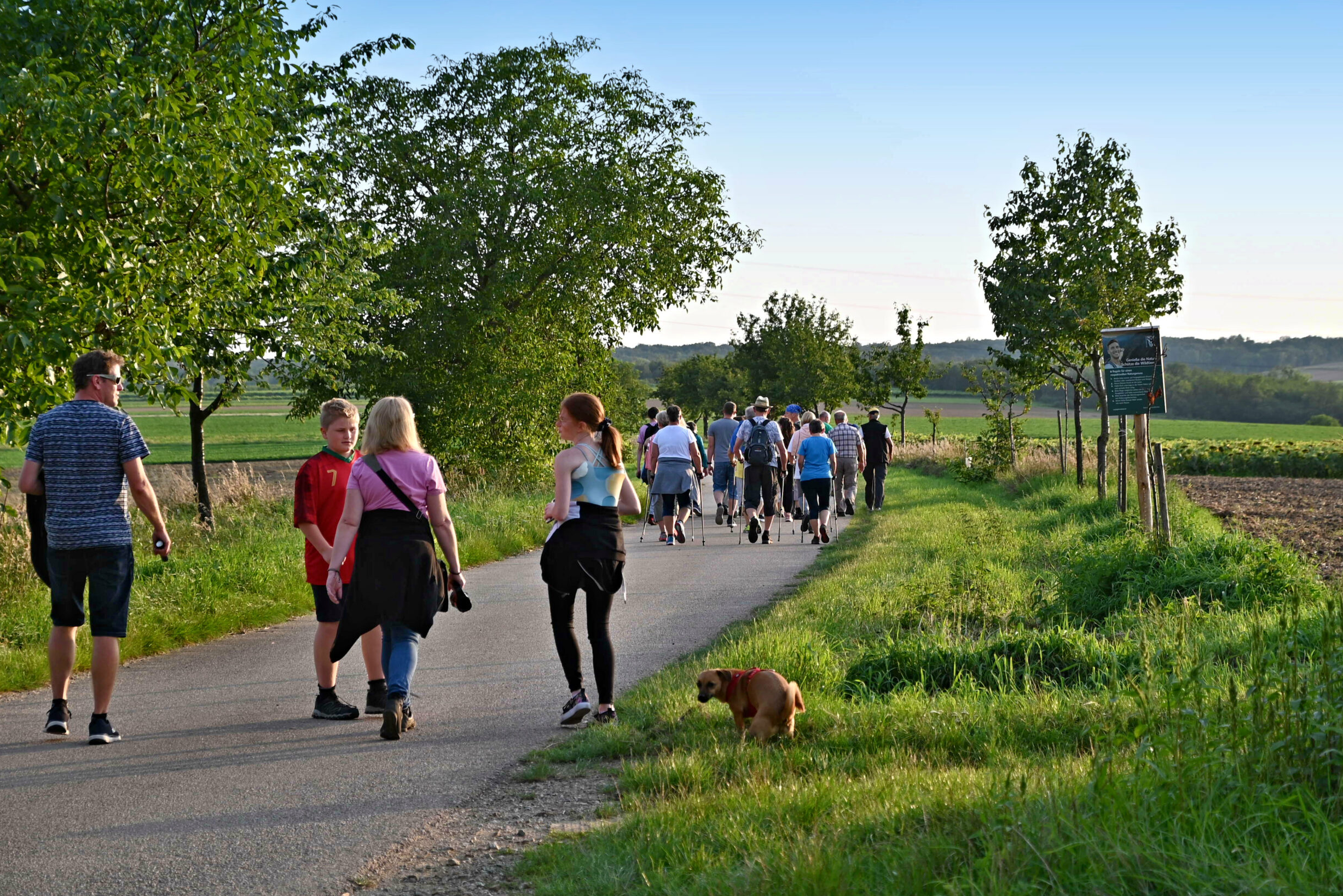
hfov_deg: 21.0
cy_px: 442
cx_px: 694
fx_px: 3619
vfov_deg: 14.1
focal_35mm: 97
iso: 100
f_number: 6.7
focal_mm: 62
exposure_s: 1/180
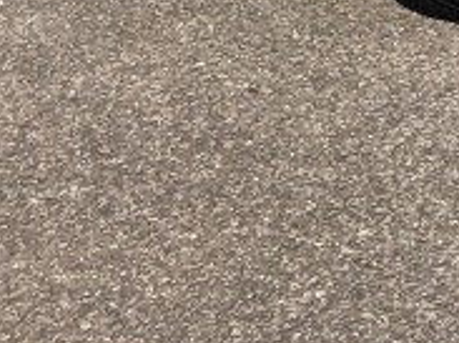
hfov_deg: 10.4
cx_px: 1189
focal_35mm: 157
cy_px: -591
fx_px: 2080
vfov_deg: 8.3
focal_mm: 3.99
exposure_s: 1/2404
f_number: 1.8
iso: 20
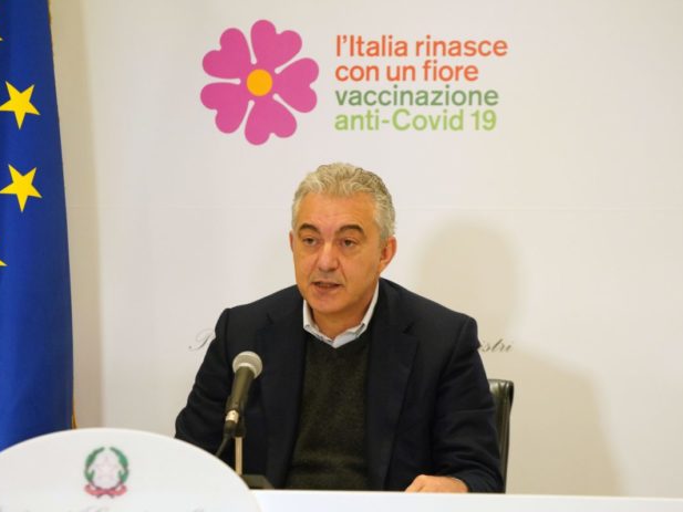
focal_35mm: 294
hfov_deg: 6.7
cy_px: 256
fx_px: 5802
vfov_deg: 5.1
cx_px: 323
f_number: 5.6
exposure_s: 1/160
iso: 5000
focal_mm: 271
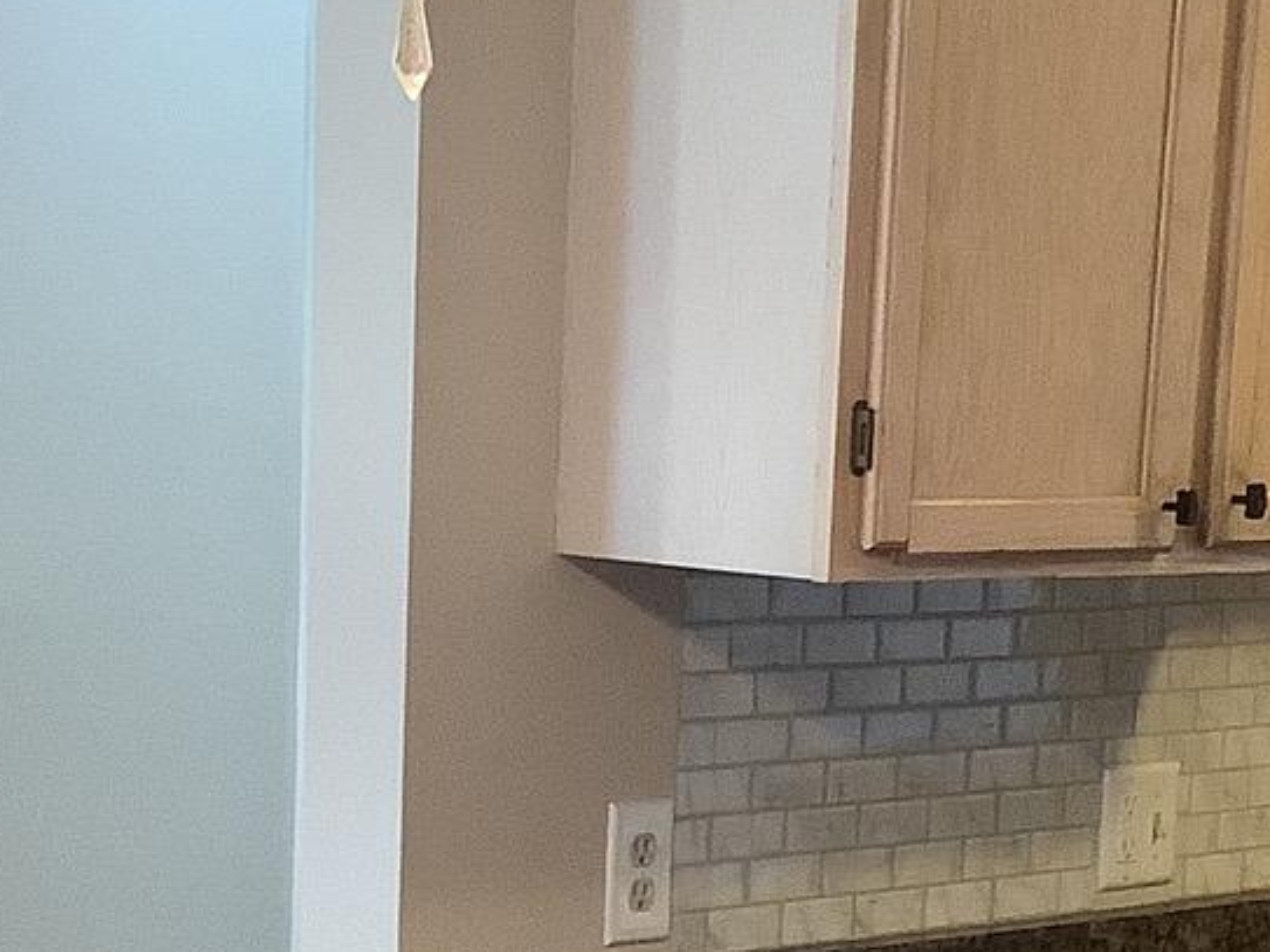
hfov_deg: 16.8
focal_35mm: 117
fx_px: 4292
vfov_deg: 12.2
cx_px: 751
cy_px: 1282
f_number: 2.4
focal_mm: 3.3
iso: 400
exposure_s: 1/60
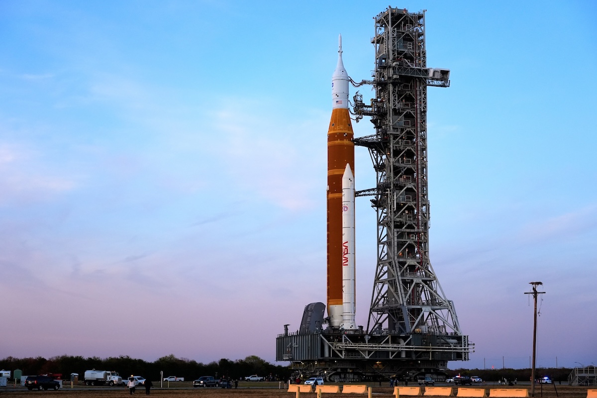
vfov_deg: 20.9
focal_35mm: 65
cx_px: 298
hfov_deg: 31.0
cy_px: 199
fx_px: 1078
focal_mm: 65
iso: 1250
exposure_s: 1/1600
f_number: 4
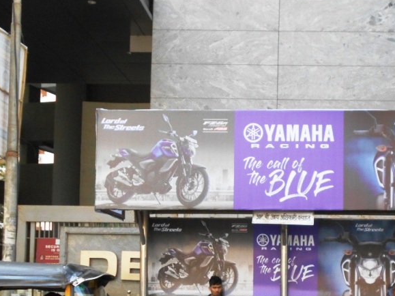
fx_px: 787
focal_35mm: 69
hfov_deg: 27.9
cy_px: 255
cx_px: 276
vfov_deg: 20.9
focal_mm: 6.7
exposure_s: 1/250
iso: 280
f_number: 3.9
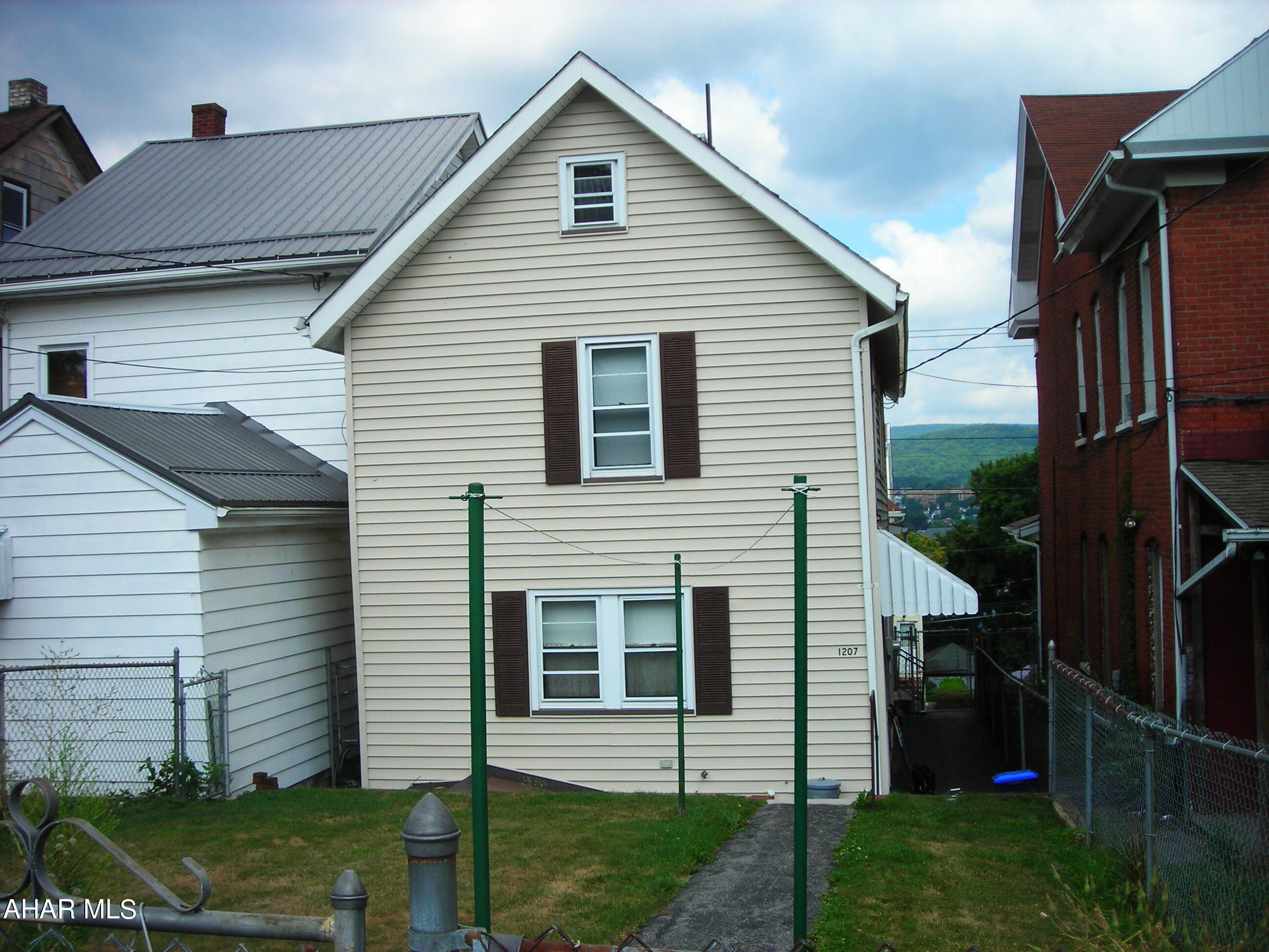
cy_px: 476
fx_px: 1393
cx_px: 634
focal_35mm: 38
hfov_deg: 49.0
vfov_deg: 37.7
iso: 50
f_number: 3.2
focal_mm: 6.3
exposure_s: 1/577
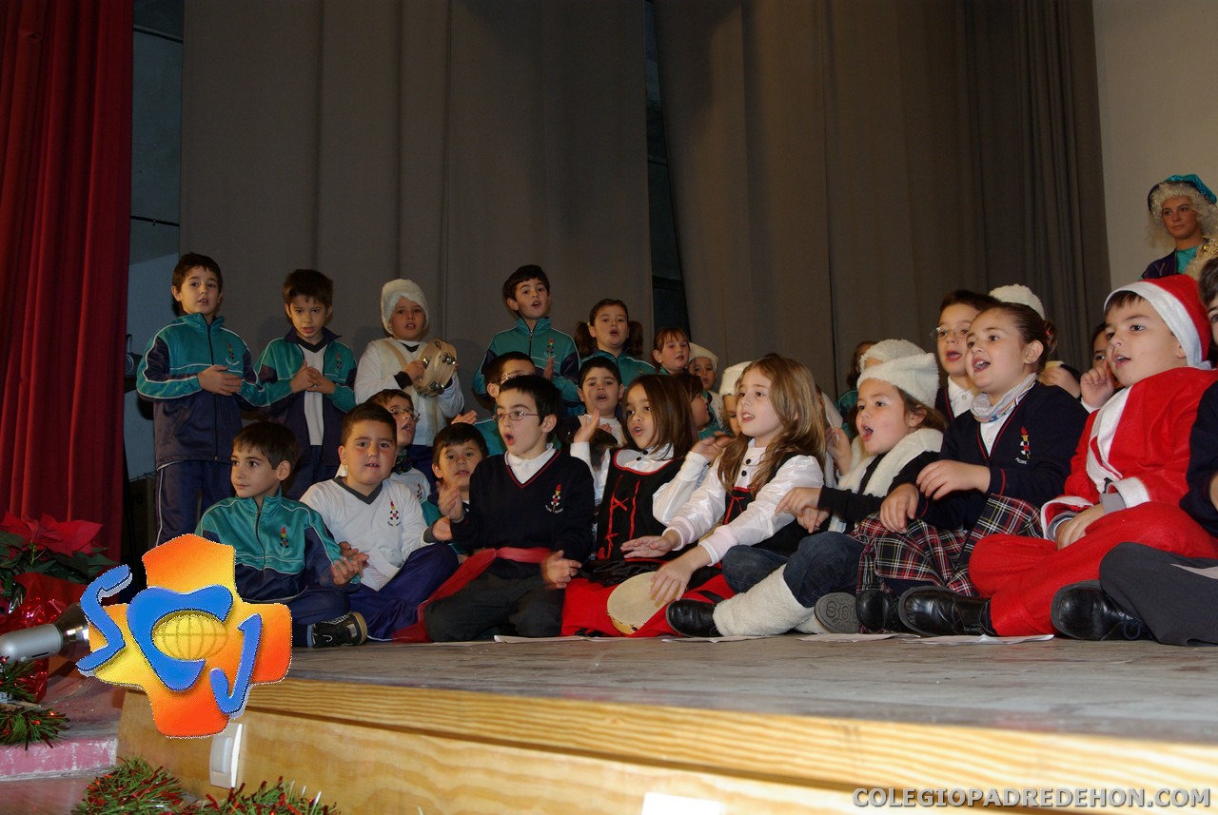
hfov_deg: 49.5
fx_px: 1321
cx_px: 609
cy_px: 408
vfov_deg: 34.3
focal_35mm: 39
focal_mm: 26
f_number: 5.6
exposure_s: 1/45
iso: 400
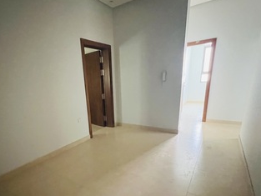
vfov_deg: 67.3
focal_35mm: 19
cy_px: 126
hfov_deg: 83.8
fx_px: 143
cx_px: 106
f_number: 1.8
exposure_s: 1/41
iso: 1000
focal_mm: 1.57
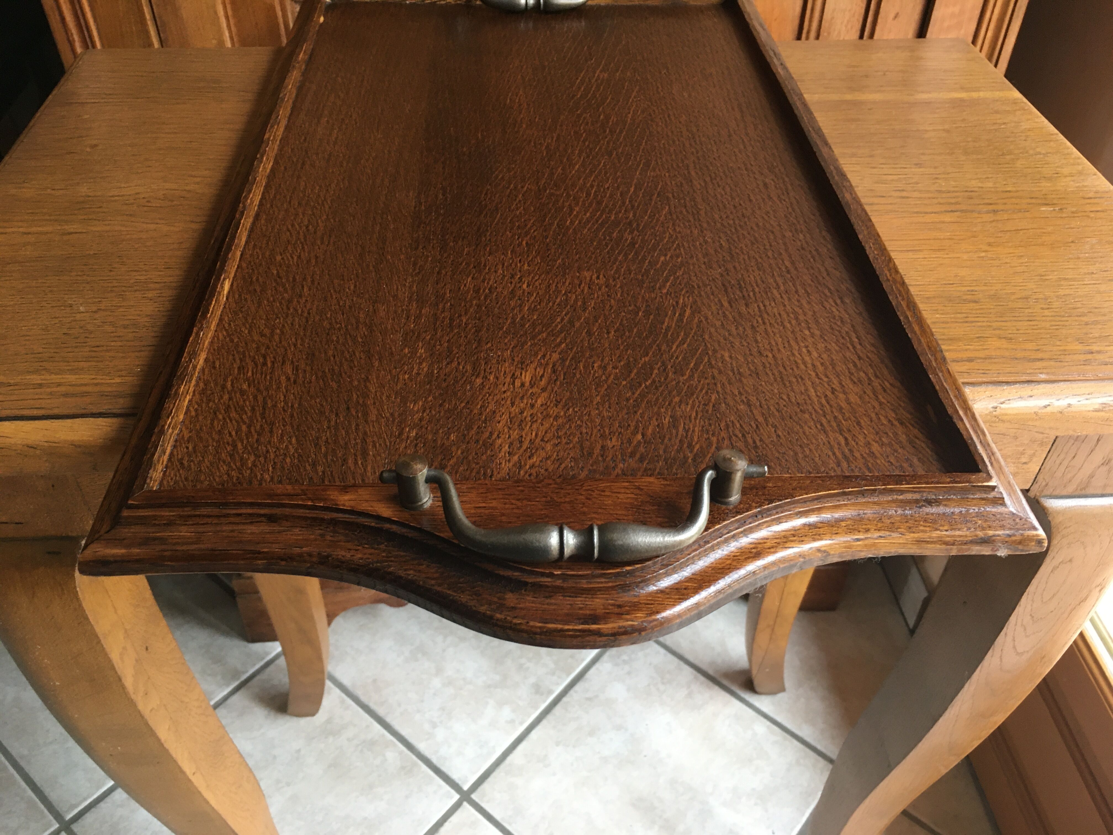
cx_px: 556
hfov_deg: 61.7
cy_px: 418
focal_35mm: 29
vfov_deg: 48.2
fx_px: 932
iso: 125
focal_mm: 4.15
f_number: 2.2
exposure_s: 1/33
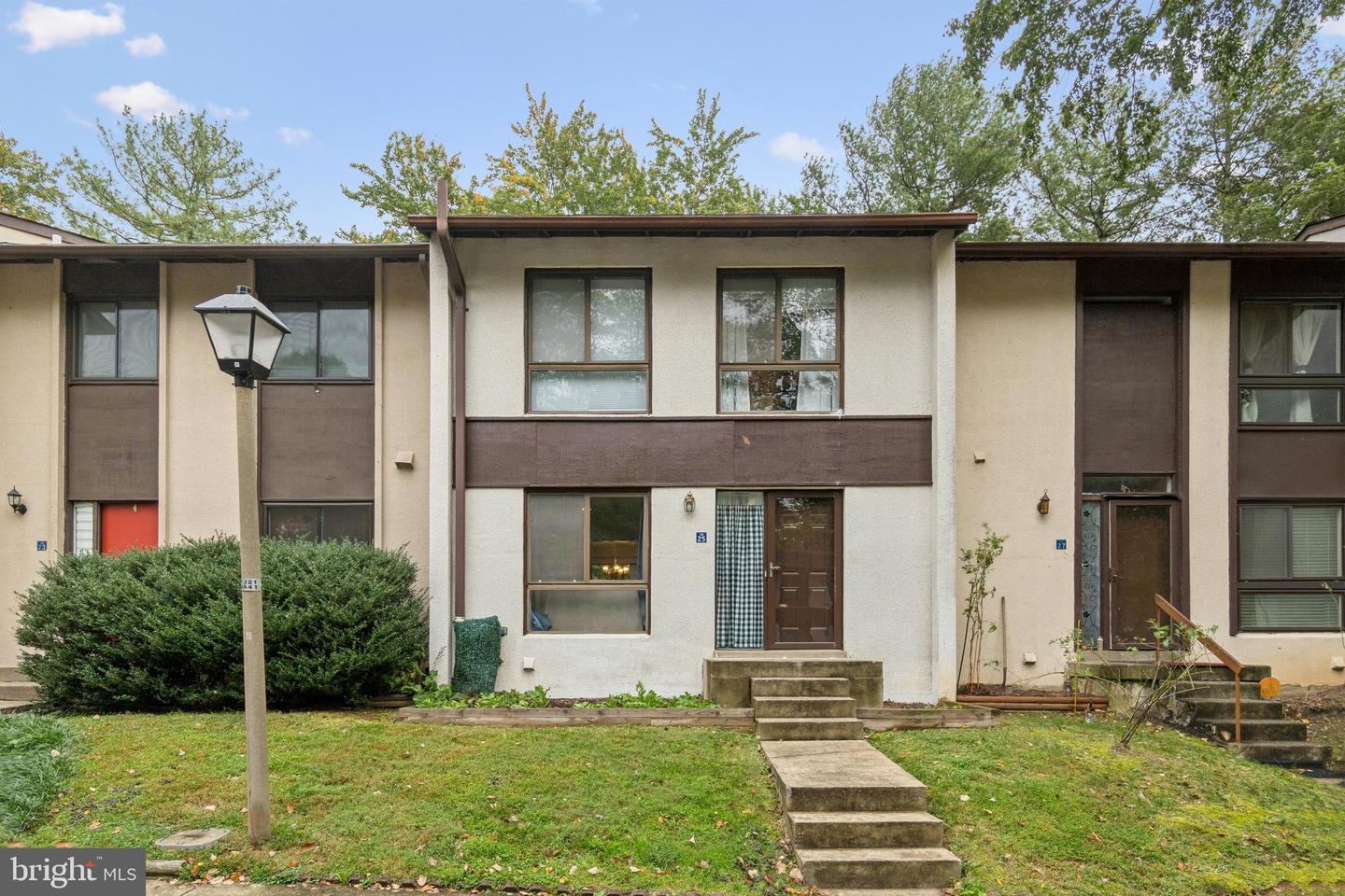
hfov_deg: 90.0
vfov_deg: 67.4
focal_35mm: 18
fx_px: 672
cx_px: 672
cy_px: 448
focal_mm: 12
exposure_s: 1/50
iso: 200
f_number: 10
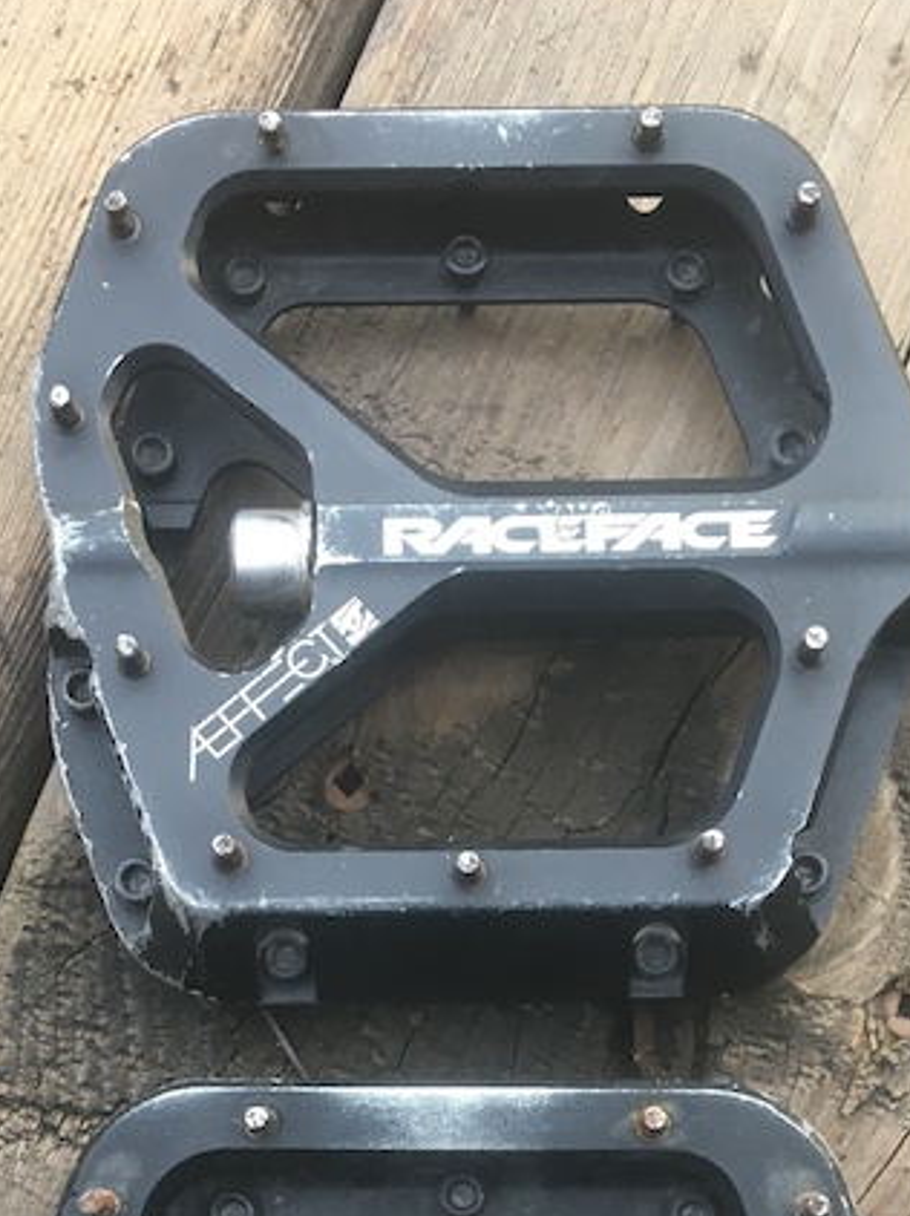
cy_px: 1089
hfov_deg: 26.5
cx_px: 518
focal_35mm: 55
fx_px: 1930
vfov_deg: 33.2
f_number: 2.2
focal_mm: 4.15
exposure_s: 1/30
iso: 25
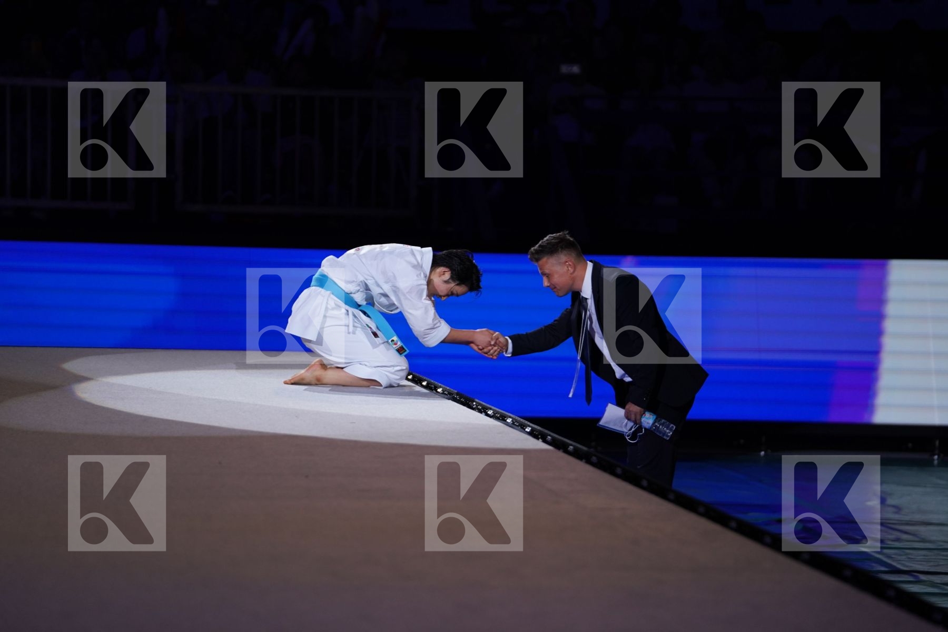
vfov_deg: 7.4
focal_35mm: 186
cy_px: 316
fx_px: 4898
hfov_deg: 11.1
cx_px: 474
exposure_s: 1/1000
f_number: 2.8
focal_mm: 186
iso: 800
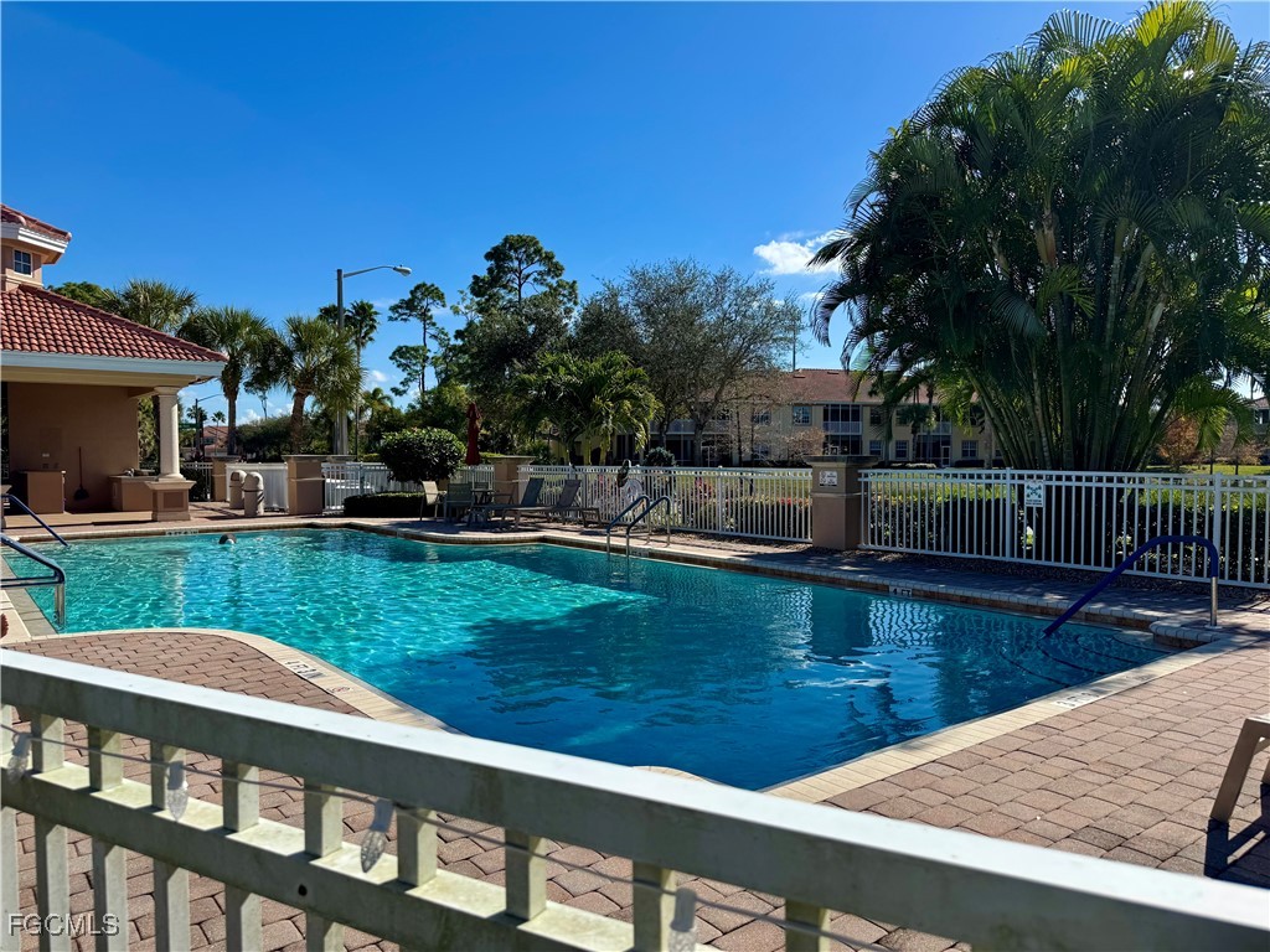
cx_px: 635
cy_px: 476
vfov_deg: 56.8
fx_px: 881
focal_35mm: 24
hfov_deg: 71.6
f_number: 1.78
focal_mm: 6.76
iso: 80
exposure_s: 1/5348
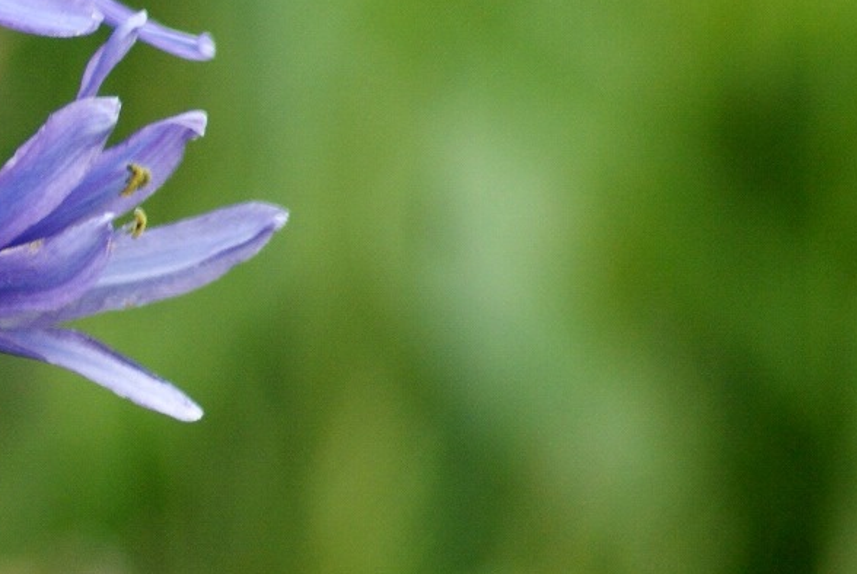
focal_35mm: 987
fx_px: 23531
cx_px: -453
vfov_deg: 1.4
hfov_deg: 2.1
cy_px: 146
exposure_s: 1/320
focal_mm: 200
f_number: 5.6
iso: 320
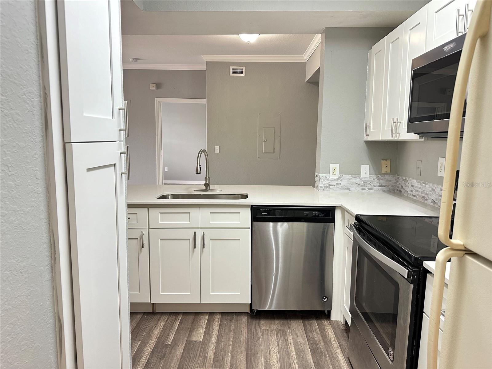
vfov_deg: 56.8
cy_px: 184
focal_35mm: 24
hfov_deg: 71.6
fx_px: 341
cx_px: 246
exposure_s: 1/60
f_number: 1.78
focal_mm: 6.86
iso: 250
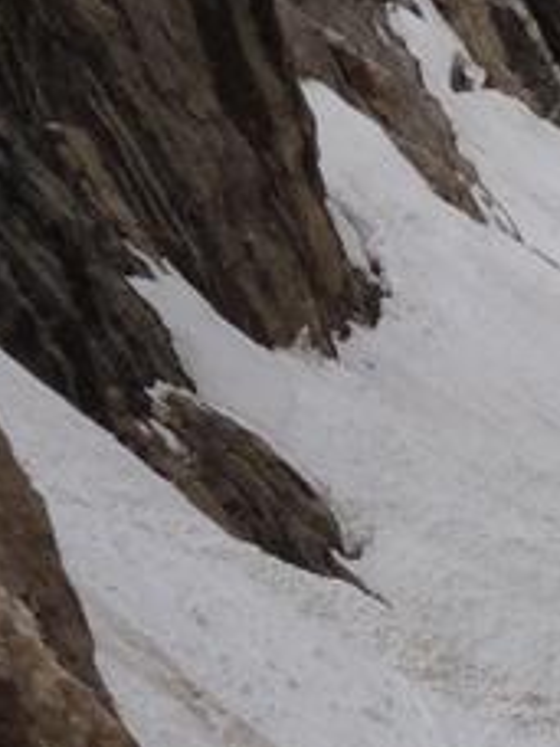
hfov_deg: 3.0
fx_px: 10634
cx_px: 711
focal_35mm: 493
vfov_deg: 4.0
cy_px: 1098
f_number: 5
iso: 100
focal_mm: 18.7
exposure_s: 1/160
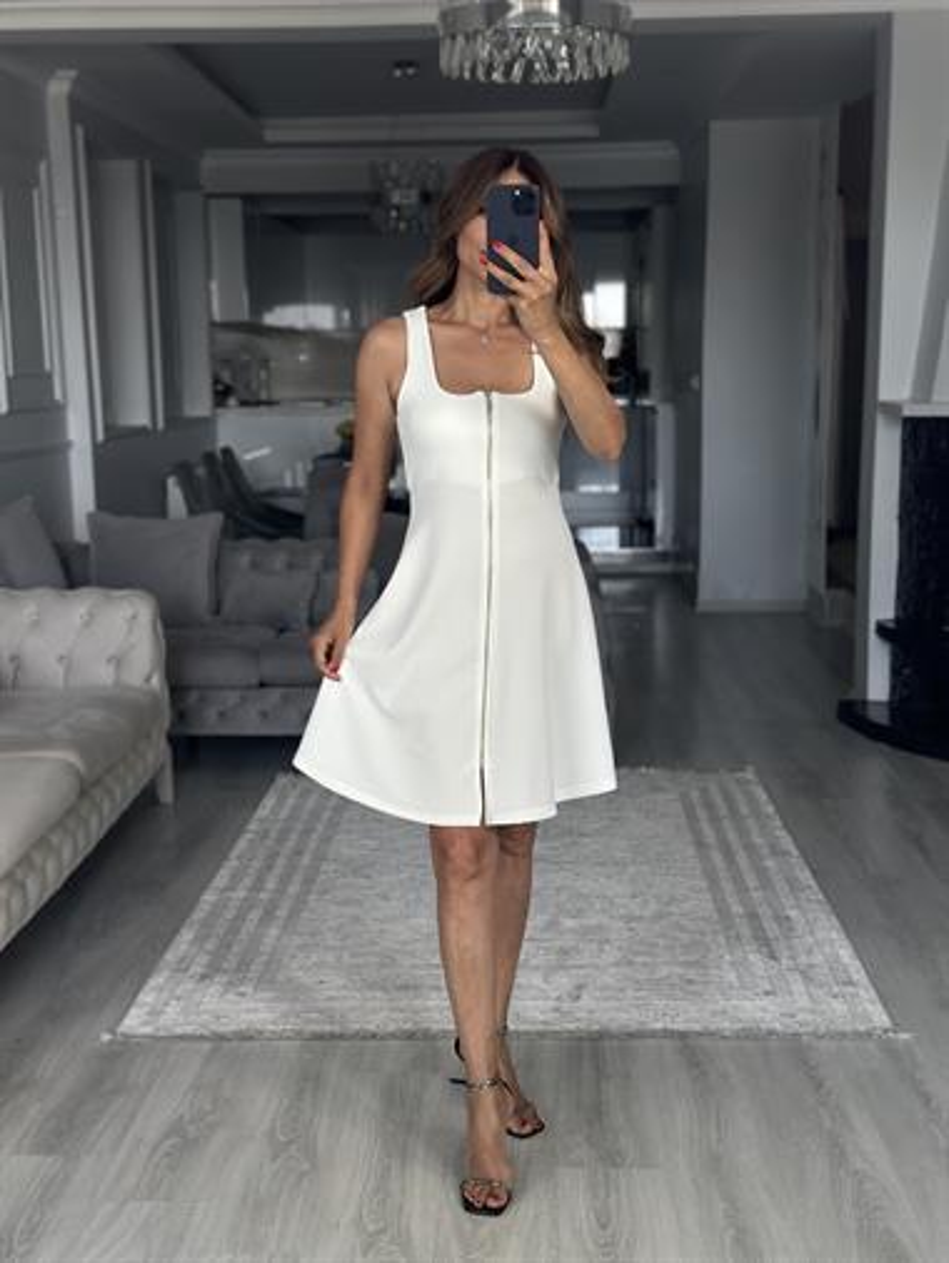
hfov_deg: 30.3
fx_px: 1753
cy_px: 632
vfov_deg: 39.6
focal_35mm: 48
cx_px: 474
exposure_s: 1/172
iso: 100
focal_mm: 6.86
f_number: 1.78
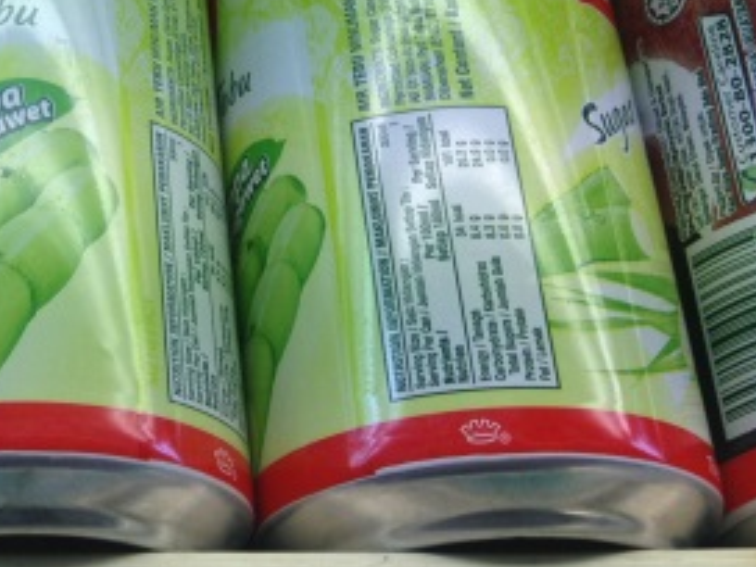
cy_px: -126
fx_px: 1966
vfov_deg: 15.8
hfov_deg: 20.9
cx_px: -47
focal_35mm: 90
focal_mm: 4.28
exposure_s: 1/127
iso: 50
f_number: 2.4
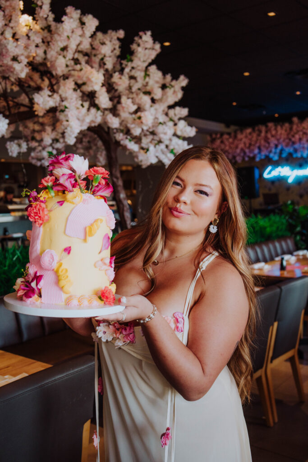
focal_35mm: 35
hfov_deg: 37.9
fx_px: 449
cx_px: 154
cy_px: 231
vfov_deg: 54.4
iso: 800
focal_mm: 35
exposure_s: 1/250
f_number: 4.5
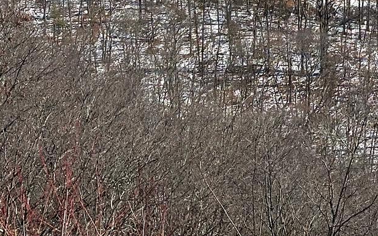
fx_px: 1740
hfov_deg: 12.2
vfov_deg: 7.5
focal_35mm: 169
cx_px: 399
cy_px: -217
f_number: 1.78
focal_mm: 6.86
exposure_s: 1/4367
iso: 64
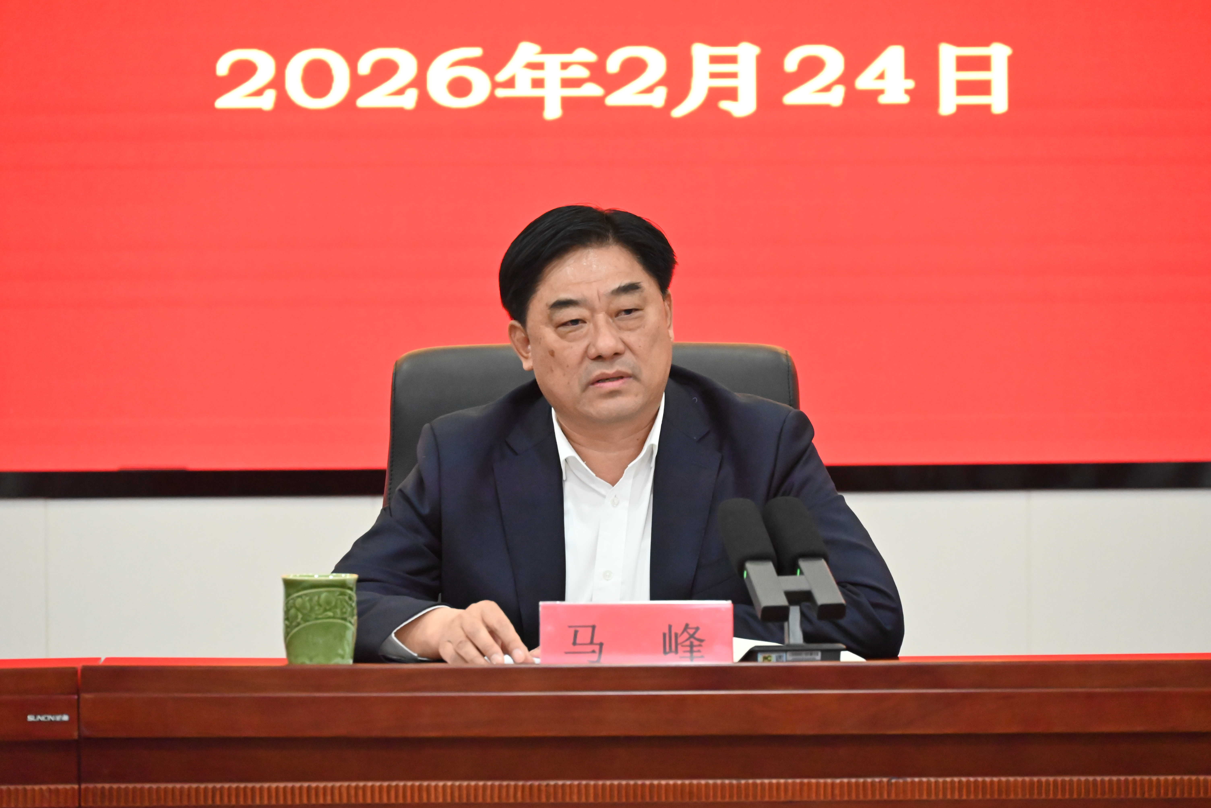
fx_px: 6225
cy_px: 404
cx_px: 606
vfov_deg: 7.4
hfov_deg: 11.1
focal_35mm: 185
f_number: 6.3
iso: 10000
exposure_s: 1/125
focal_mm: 185
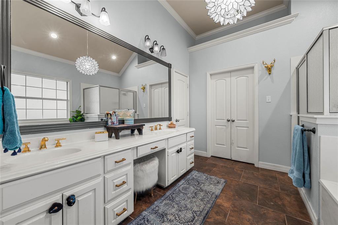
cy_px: 112
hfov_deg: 104.3
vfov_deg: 81.2
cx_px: 169
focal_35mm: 14
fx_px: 131
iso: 250
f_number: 9
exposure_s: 1.6
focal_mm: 14
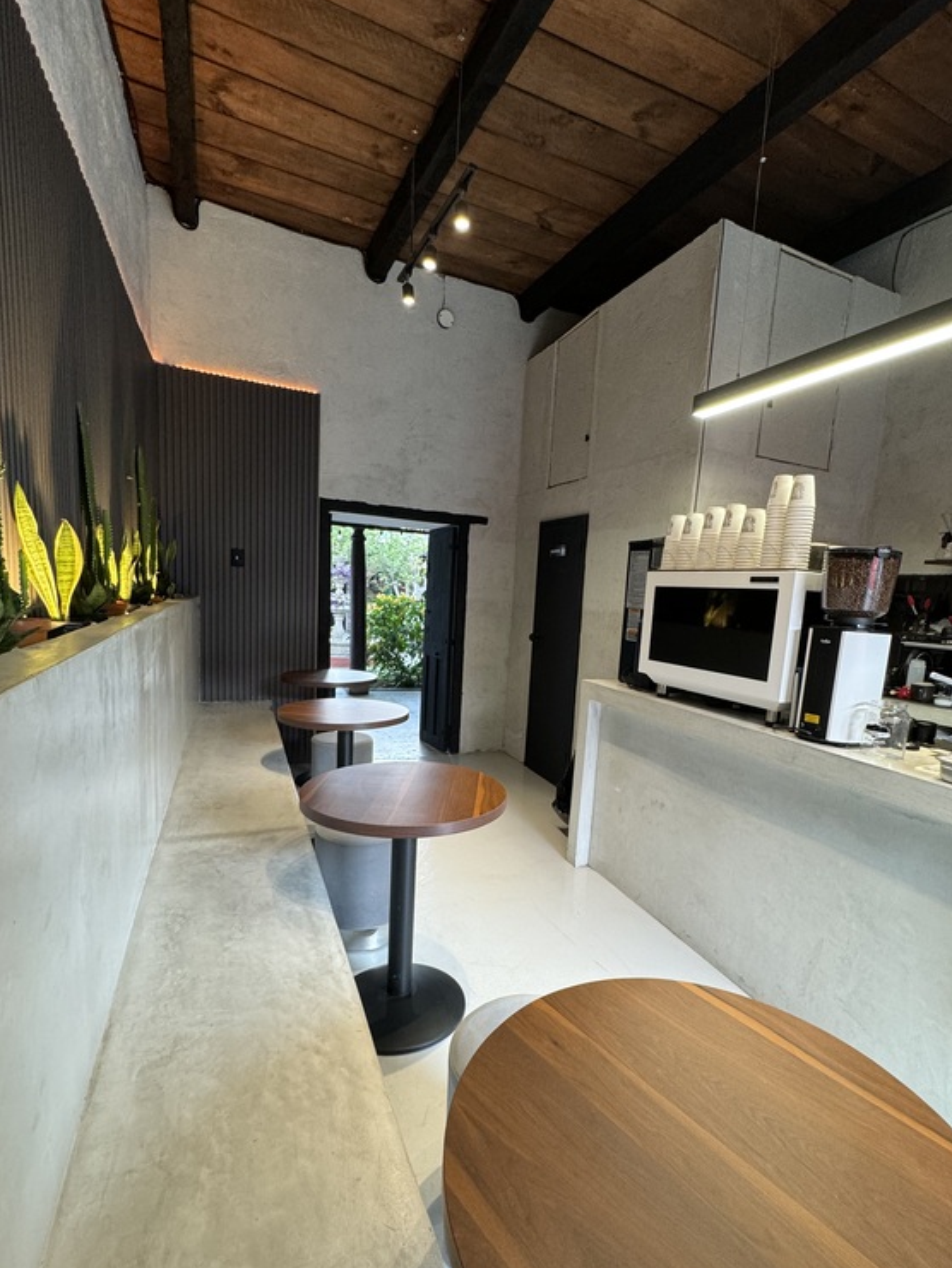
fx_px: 623
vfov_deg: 90.8
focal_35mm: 17
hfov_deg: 74.6
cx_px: 521
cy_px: 688
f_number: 2.2
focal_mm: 2.22
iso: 200
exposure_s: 1/120
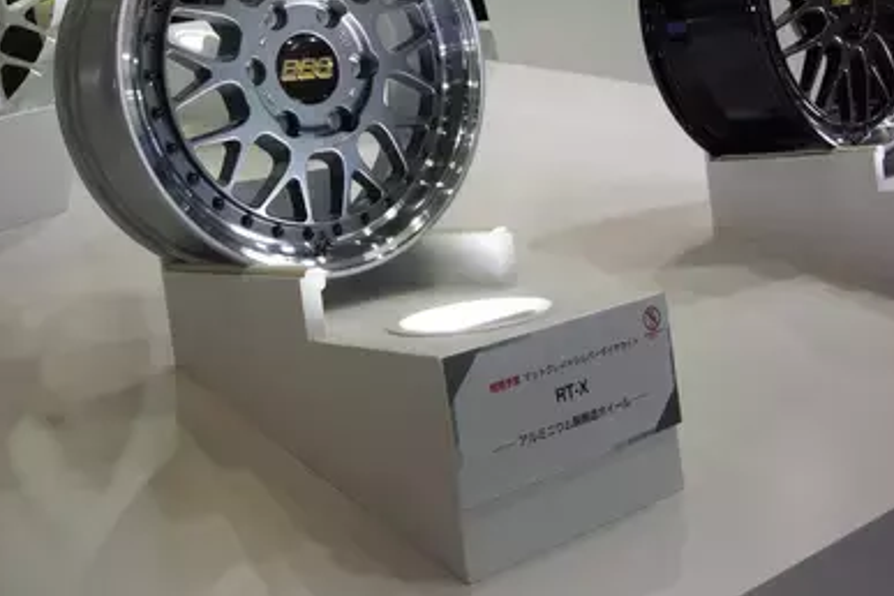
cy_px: 152
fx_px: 1117
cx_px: 471
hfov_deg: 43.6
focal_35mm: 45
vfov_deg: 29.4
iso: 400
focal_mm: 11
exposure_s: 1/250
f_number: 3.5
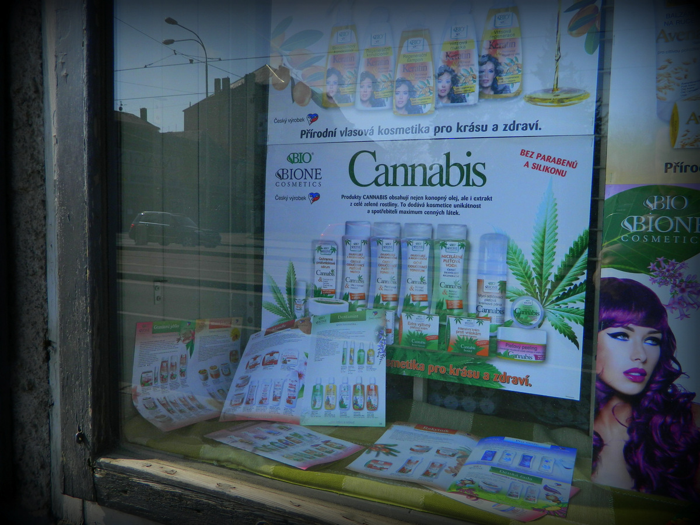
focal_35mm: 28
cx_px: 350
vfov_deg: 49.7
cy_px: 262
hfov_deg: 63.4
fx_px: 566
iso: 80
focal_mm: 5.1
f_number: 3.2
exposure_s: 1/800
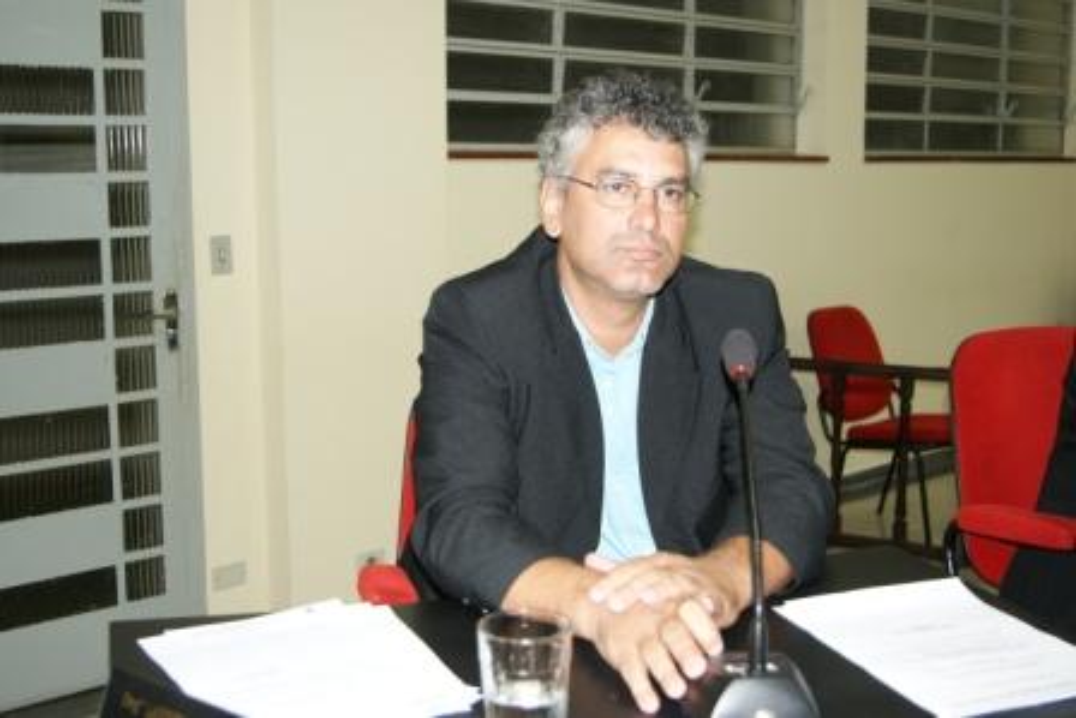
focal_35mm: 42
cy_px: 359
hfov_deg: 46.4
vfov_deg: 31.9
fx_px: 1256
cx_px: 538
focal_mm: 28
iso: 400
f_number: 4.5
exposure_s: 1/60
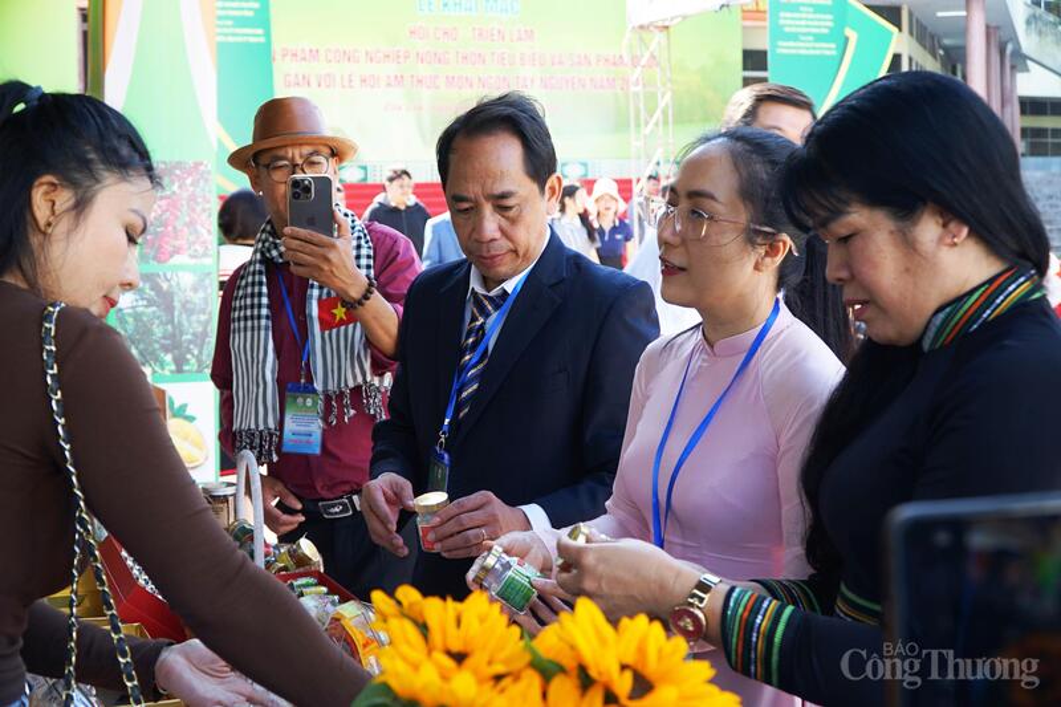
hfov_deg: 45.4
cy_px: 354
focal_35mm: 43
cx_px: 530
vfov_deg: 31.2
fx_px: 1267
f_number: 4.5
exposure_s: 1/100
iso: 100
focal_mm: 29
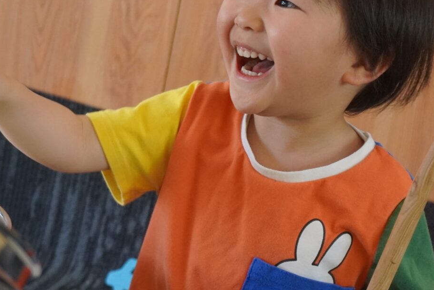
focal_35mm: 91
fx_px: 1098
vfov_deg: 15.0
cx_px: 274
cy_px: 215
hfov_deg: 22.3
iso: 1600
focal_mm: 29
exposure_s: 1/160
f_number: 5
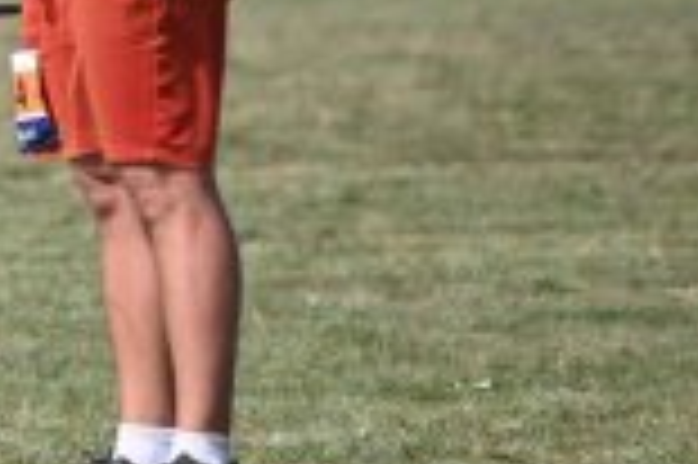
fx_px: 24888
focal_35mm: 1285
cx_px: -417
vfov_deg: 1.1
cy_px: -171
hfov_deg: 1.6
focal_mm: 400
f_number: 6.3
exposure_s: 1/2500
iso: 640
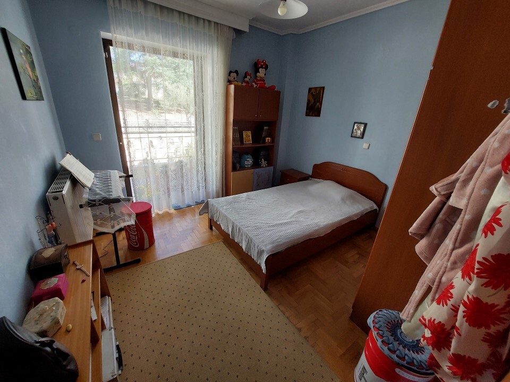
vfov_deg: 89.9
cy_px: 191
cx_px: 255
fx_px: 192
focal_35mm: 13
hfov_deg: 106.2
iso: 64
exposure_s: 1/50
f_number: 2.2
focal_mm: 1.74
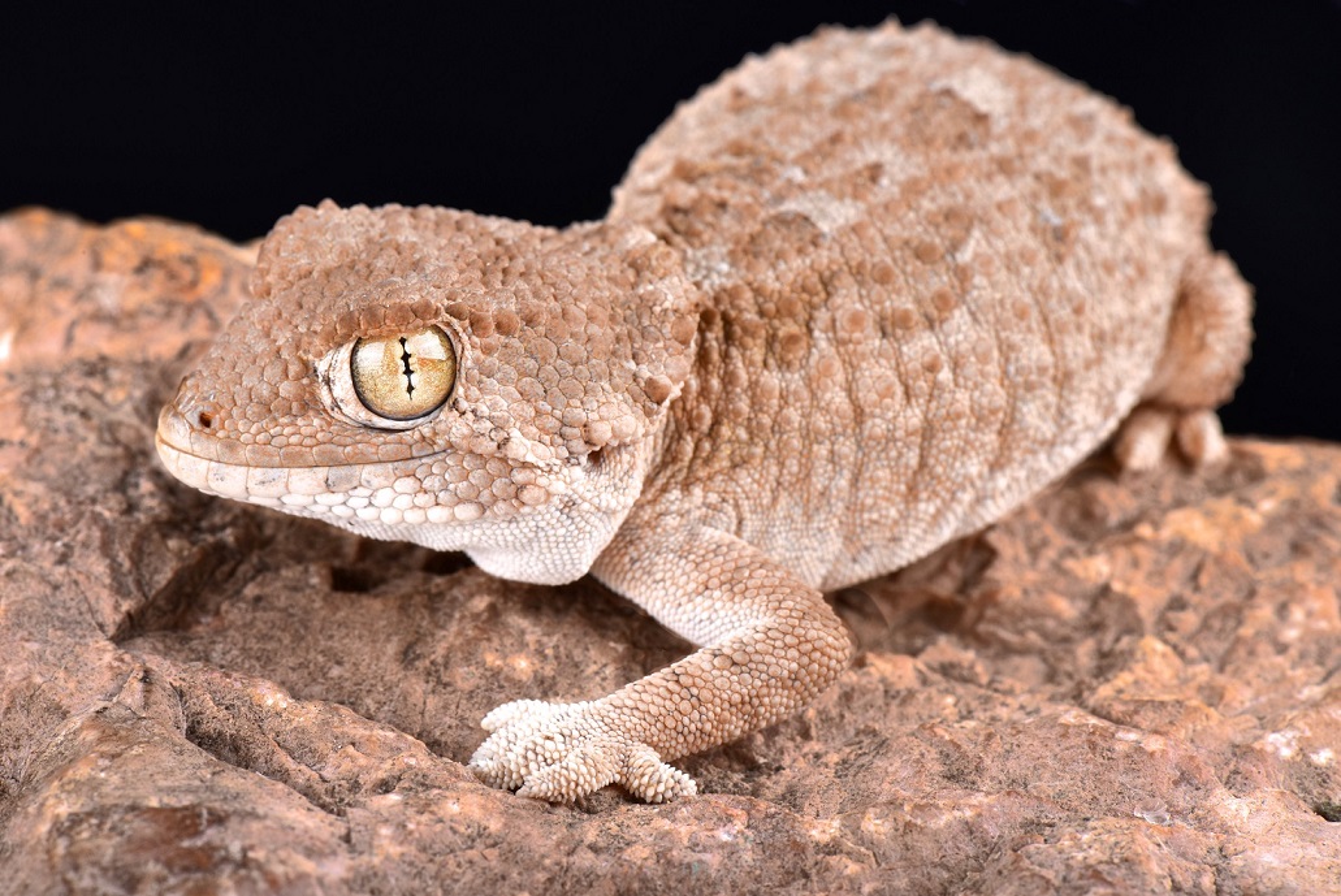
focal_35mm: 105
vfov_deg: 13.1
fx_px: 3914
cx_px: 670
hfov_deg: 19.4
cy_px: 448
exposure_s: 1/200
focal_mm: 105
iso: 200
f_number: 22
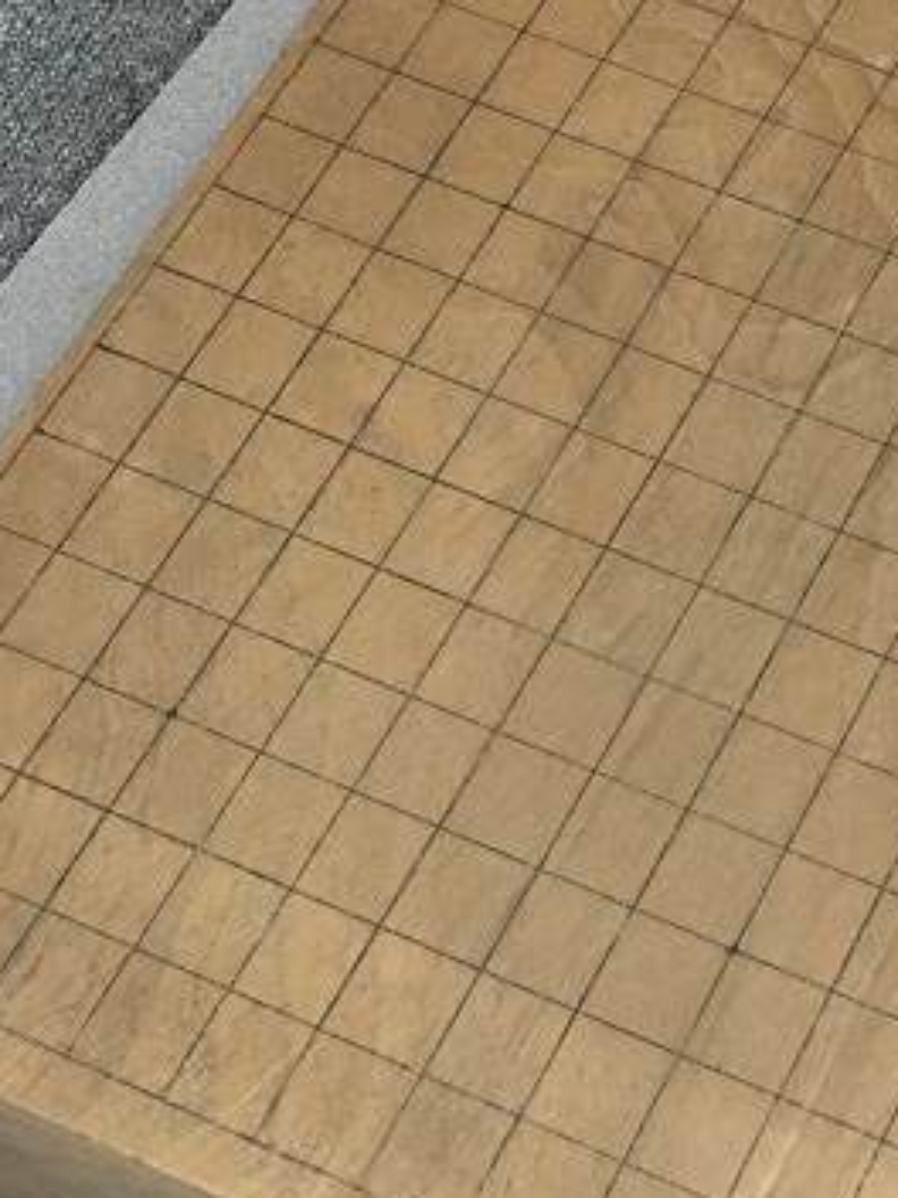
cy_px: 619
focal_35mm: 83
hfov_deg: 17.4
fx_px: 2871
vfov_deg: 23.6
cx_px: 895
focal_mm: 4.15
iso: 100
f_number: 2.2
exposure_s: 1/15
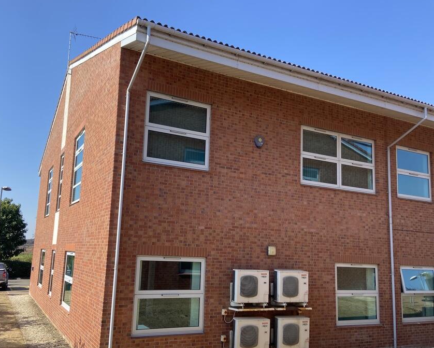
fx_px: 398
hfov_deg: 57.0
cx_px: 194
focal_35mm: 31
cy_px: 193
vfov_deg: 47.1
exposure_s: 1/1377
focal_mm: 4.25
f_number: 1.8
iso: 32
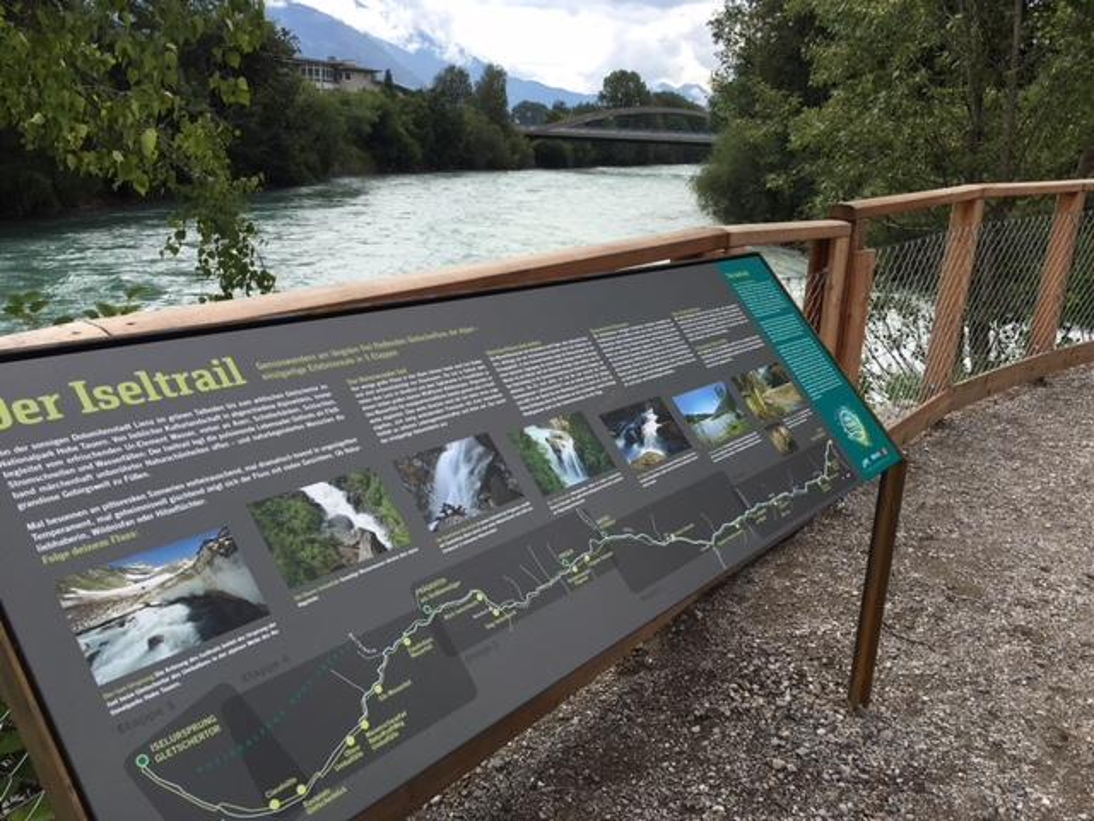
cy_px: 410
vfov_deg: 48.2
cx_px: 547
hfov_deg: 61.7
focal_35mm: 29
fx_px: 917
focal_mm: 4.15
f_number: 2.2
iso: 25
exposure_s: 1/916
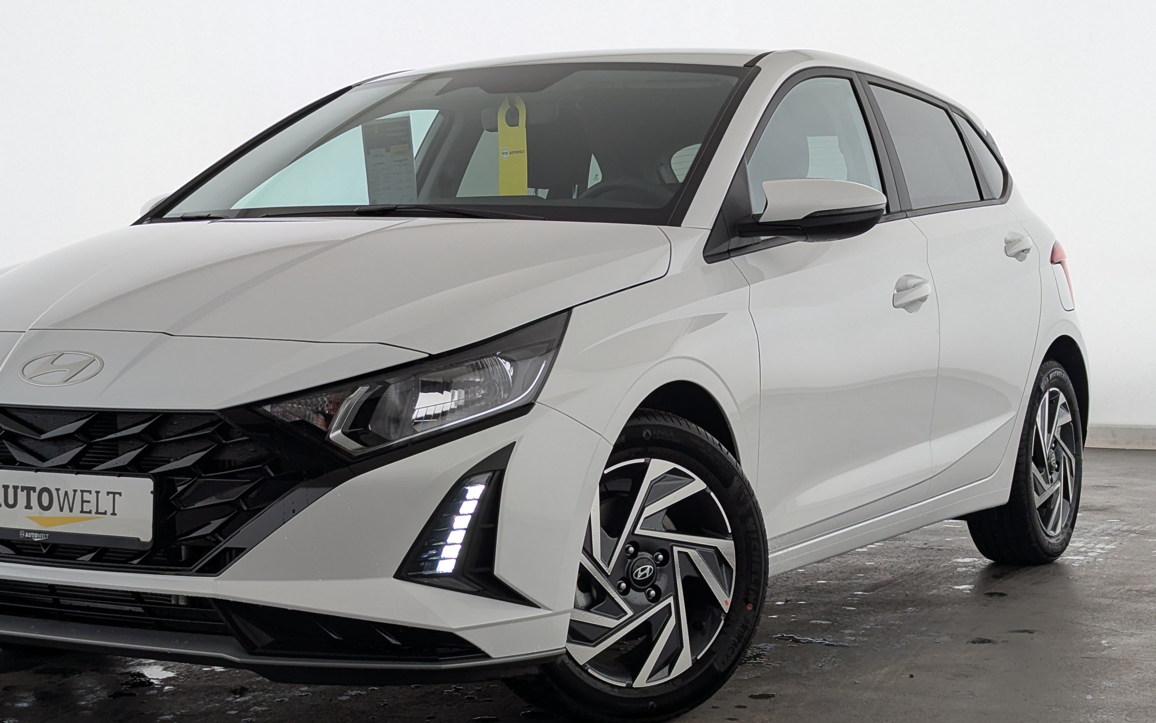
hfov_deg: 30.6
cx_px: 492
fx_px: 2111
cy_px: 443
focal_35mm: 67
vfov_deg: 19.4
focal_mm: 6.81
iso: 61
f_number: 1.85
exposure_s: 1/269
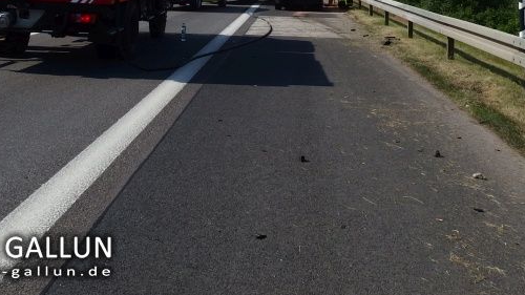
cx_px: 210
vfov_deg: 23.2
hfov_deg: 41.9
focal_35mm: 49
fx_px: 682
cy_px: -13
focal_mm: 4.7
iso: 100
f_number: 6.3
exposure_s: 1/640
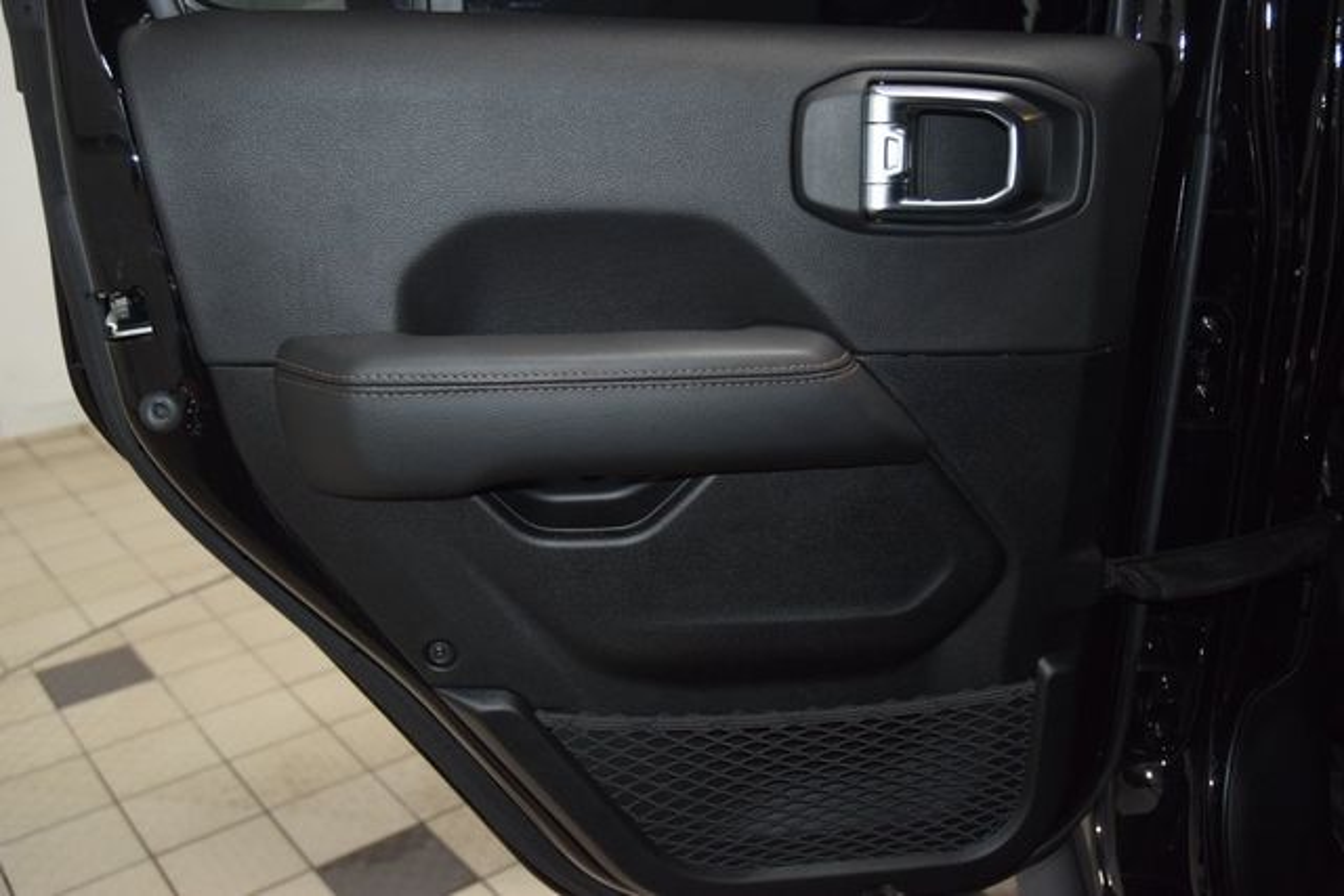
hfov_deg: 53.1
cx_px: 672
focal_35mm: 36
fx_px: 1344
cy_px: 448
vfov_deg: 36.9
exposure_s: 1/125
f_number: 3.8
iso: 1800
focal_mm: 24
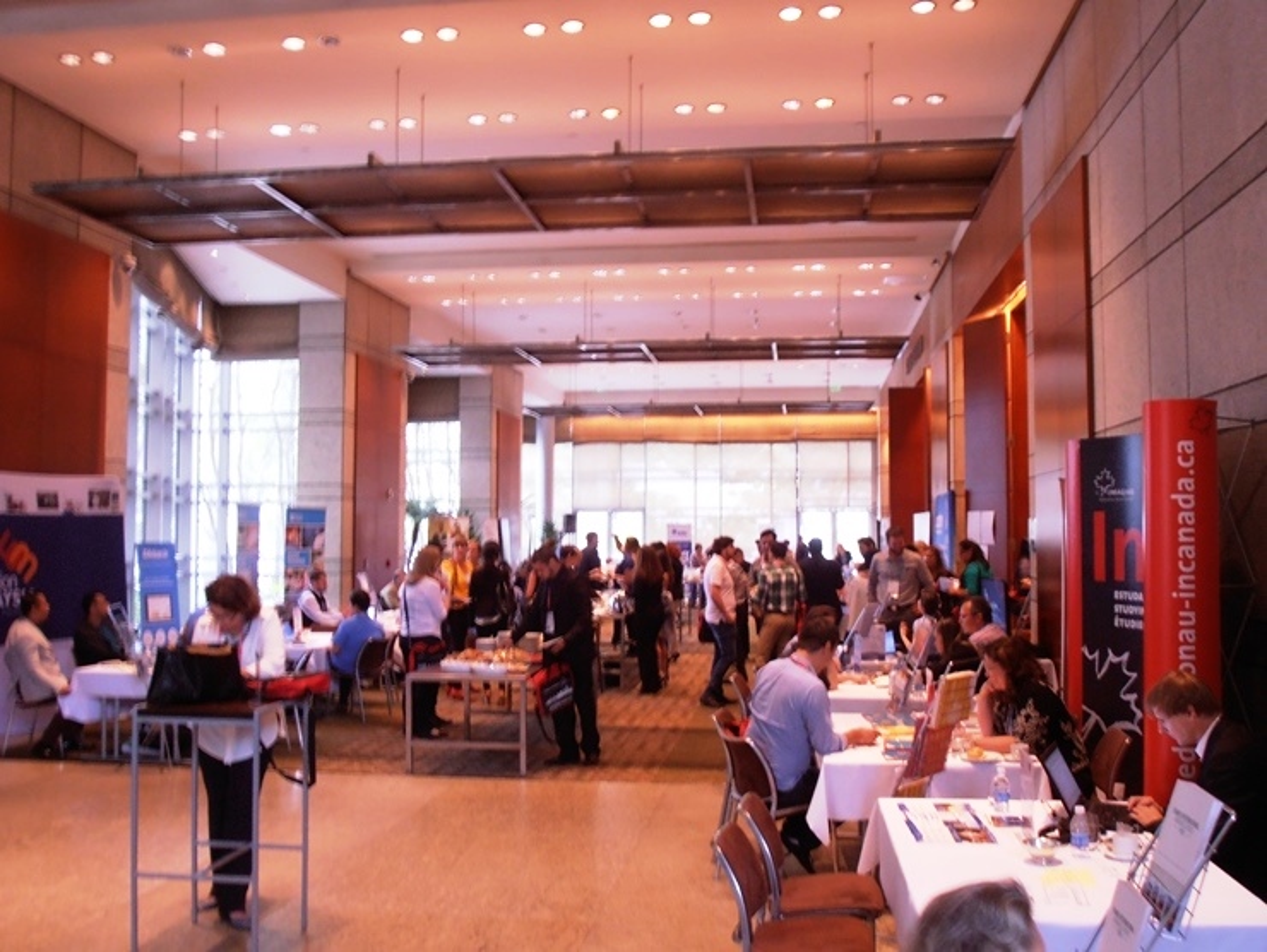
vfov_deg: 38.7
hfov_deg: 50.1
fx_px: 1355
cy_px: 476
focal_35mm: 37
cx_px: 634
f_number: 3.9
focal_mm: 6.61
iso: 125
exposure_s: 1/4
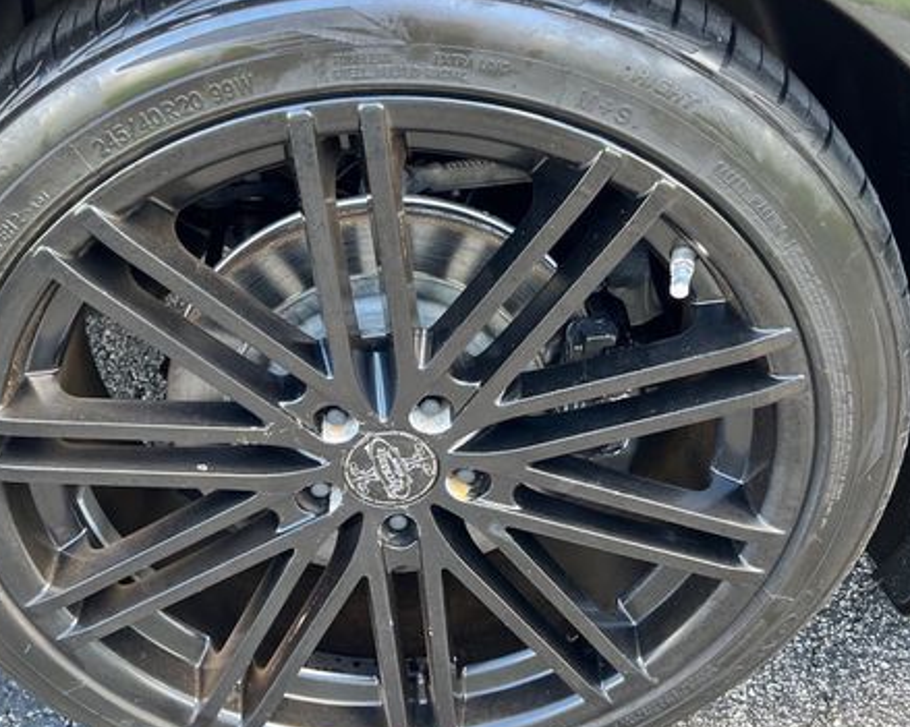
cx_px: 400
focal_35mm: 37
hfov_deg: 49.0
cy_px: 358
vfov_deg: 40.1
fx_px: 996
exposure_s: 1/100
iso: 80
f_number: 1.5
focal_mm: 5.7
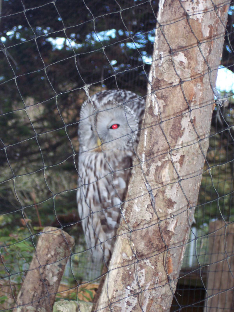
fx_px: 1029
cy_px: 156
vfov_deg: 17.3
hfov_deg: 13.0
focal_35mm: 114
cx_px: 117
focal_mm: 24
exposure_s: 1/90
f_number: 4.8
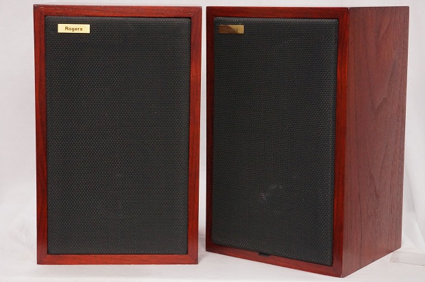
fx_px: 884
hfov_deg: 27.0
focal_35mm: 75
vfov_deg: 18.1
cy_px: 141
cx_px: 212
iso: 3200
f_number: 9
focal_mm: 50
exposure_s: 1/125
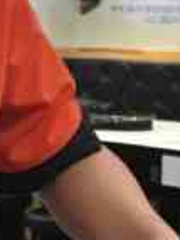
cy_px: 311
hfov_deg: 7.8
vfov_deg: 10.3
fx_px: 1312
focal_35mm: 189
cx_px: 12
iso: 200
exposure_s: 1/20
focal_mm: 4.15
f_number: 2.2
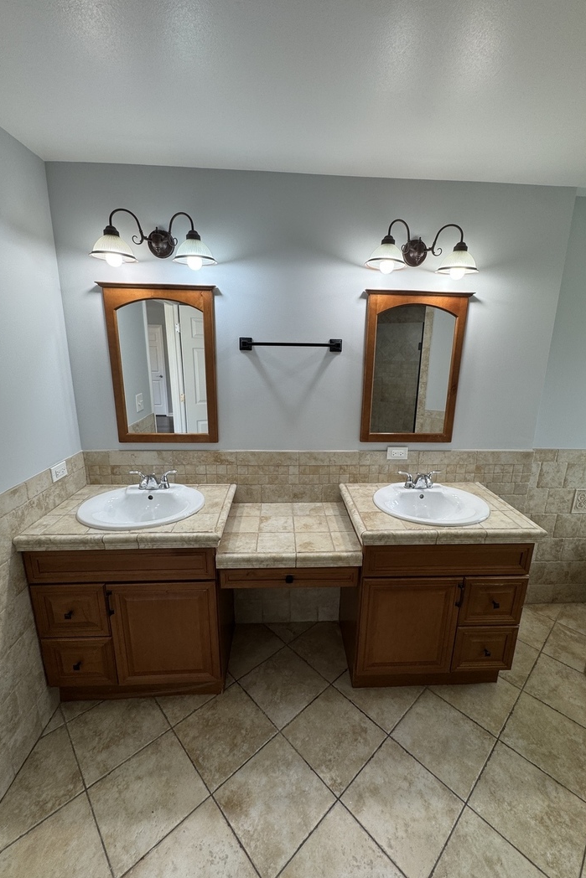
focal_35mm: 15
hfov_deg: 77.3
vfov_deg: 100.4
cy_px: 438
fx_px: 366
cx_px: 303
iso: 64
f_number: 2.2
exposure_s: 1/120
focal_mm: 2.22
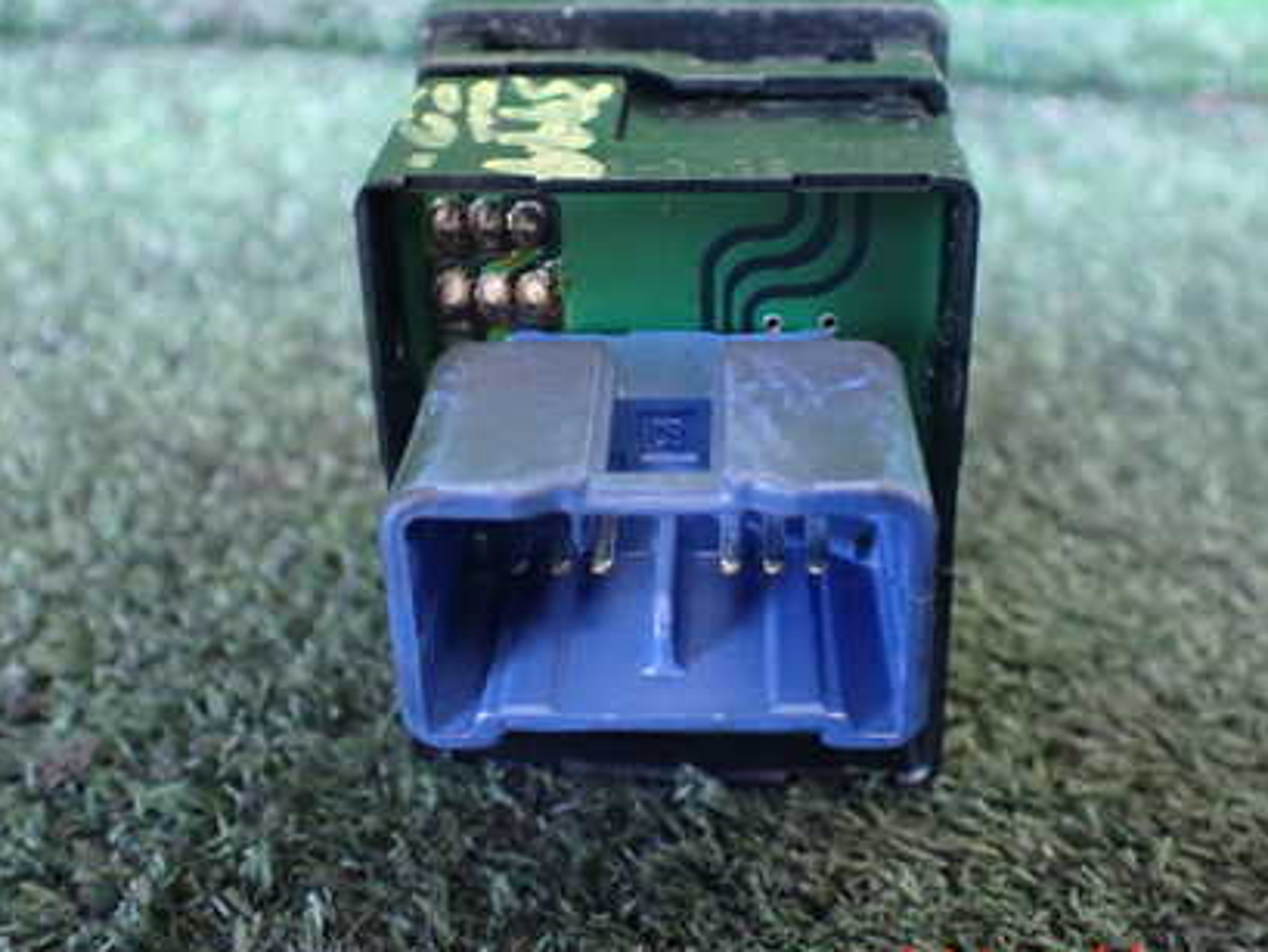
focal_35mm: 44
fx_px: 1612
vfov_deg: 32.6
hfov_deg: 42.9
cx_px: 673
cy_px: 319
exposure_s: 1/40
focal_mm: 5.4
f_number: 2.3
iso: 800
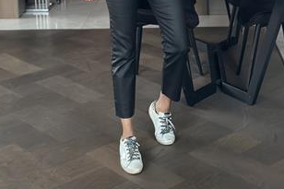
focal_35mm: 82
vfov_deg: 15.9
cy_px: -42
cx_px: 151
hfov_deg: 24.8
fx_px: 647
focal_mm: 6.86
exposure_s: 1/40
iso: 640
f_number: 1.78
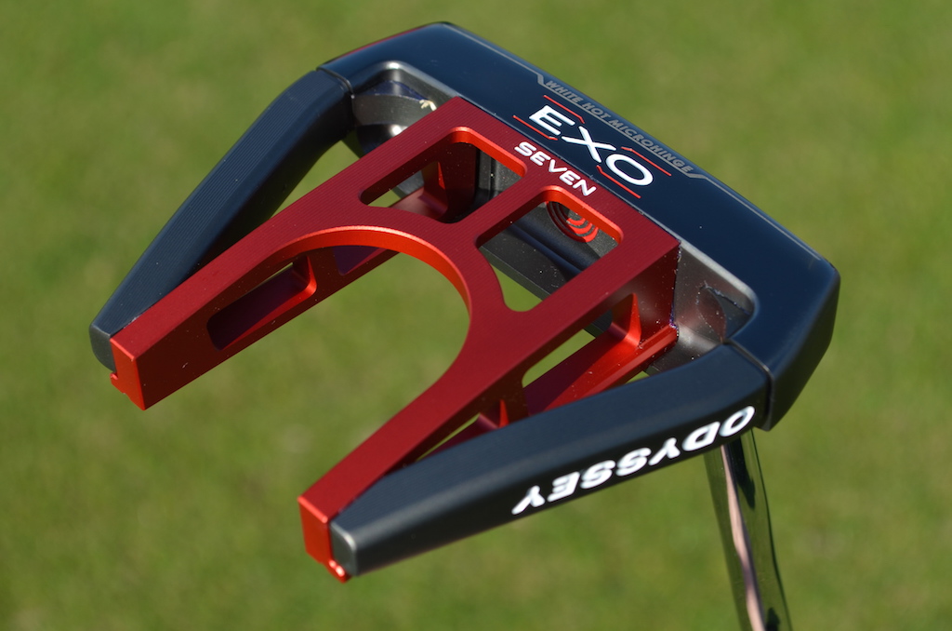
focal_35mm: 82
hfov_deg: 24.7
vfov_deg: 16.5
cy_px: 316
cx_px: 476
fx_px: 2177
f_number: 8
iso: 140
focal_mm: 55
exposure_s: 1/250
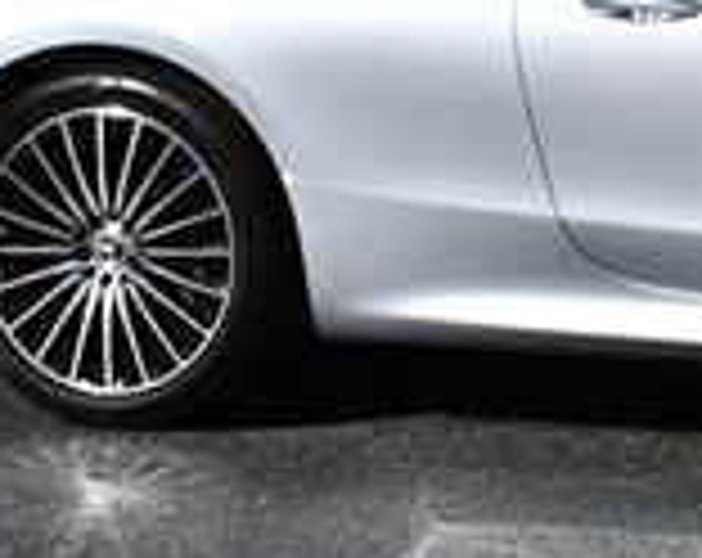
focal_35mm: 201
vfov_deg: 7.5
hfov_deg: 9.4
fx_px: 4166
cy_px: -297
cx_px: 1022
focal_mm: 26
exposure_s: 1/320
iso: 100
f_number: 9
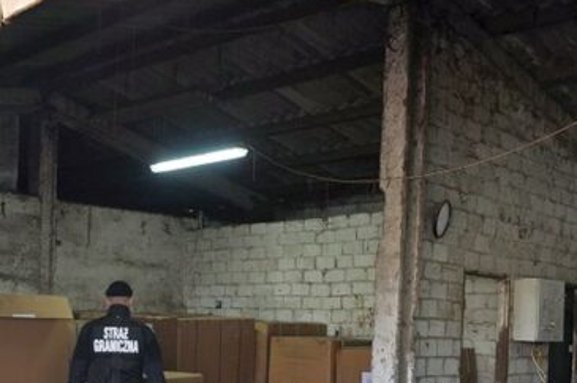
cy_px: 332
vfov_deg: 26.7
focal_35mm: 49
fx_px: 783
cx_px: 123
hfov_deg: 39.0
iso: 400
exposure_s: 1/80
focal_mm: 17
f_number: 4.5
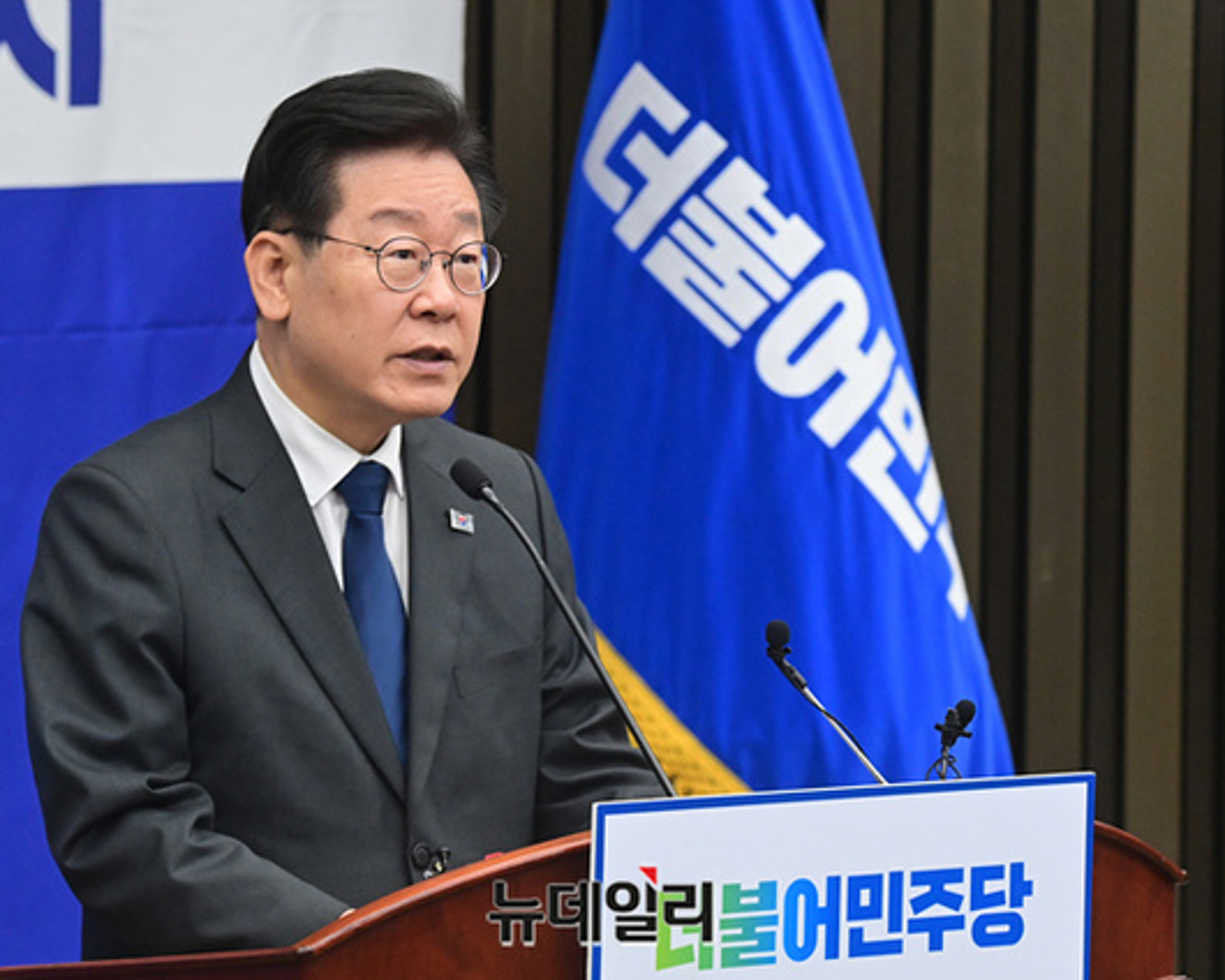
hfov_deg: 8.1
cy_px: 491
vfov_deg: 6.5
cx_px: 599
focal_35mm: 238
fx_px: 8629
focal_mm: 210
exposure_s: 1/250
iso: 6400
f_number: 8
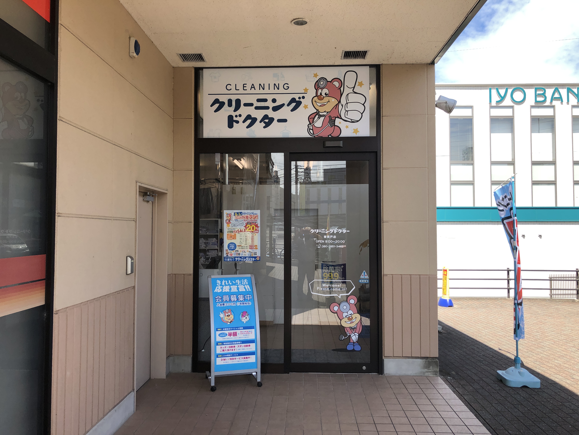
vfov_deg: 49.7
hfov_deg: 63.4
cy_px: 218
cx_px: 290
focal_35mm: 28
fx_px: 468
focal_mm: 3.99
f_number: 1.8
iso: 20
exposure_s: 1/771
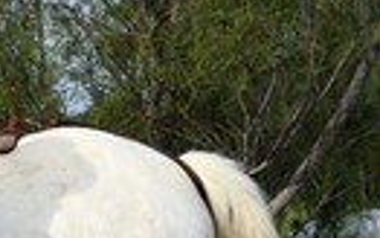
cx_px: -226
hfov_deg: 14.1
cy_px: 342
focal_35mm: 137
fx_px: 1419
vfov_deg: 9.4
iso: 200
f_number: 8
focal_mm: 42
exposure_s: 1/320
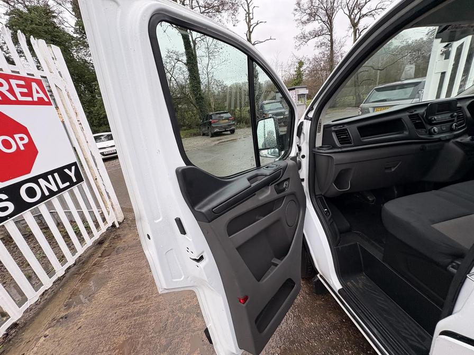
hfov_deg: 102.1
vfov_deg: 85.7
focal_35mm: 14
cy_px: 178
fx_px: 192
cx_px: 237
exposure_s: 1/99
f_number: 2.2
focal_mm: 2.22
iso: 100
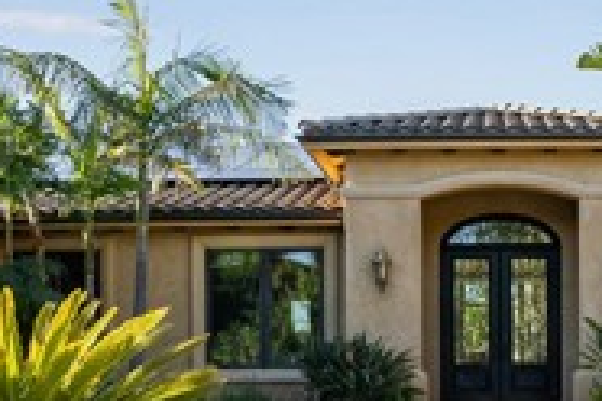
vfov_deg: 24.0
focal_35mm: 55
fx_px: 920
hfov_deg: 35.1
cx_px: 485
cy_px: 348
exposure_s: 1/125
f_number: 9
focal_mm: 16
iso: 100
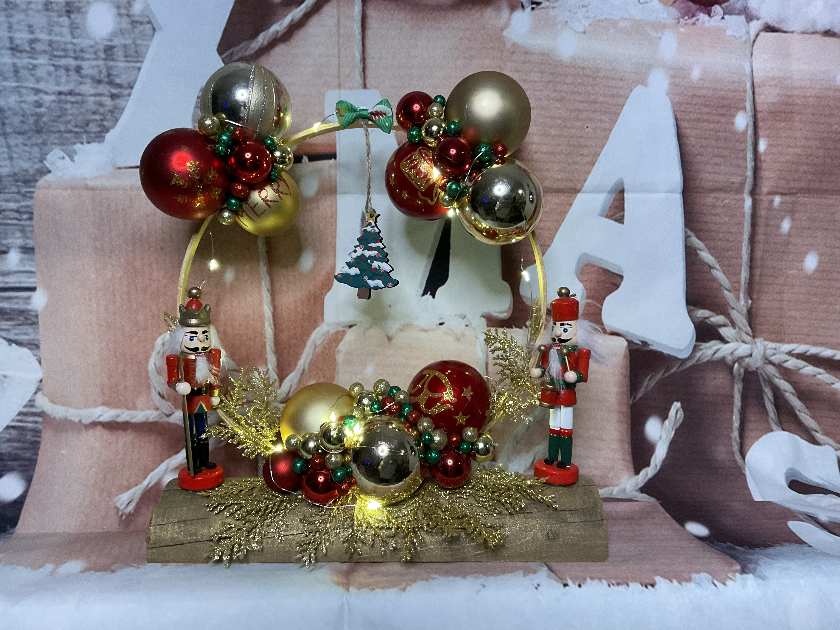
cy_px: 315
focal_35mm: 29
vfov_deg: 48.2
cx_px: 420
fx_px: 704
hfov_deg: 61.7
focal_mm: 3
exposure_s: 1/60
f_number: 1.8
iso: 160
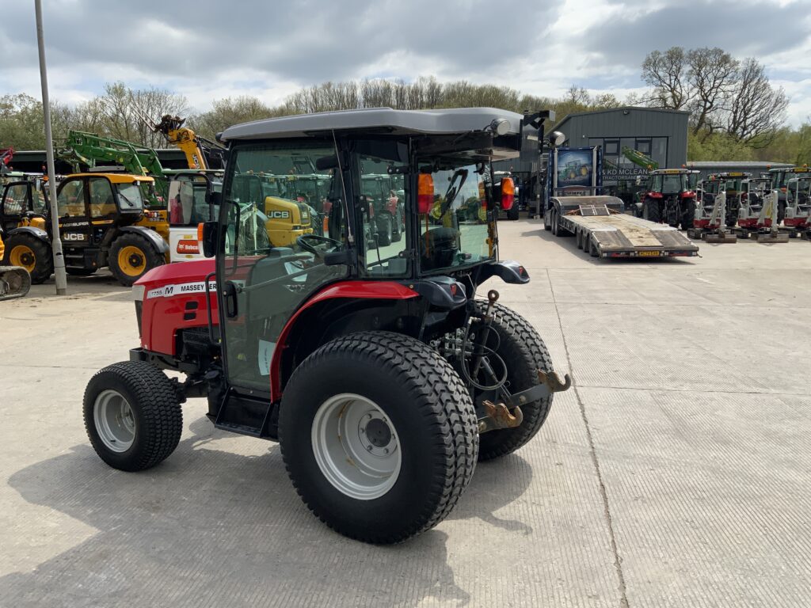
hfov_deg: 61.7
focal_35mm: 29
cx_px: 406
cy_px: 304
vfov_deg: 48.2
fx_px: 679
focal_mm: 3
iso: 16
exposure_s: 1/1984
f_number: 1.8
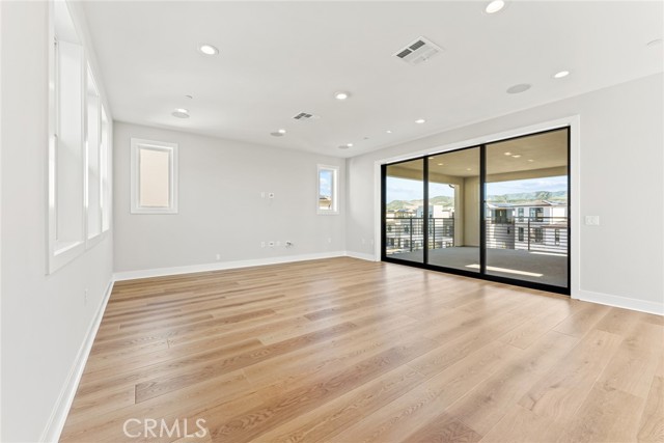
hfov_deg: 104.2
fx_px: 258
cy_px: 222
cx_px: 332
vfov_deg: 81.2
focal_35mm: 14
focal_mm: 14
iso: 250
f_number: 6.3
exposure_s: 1/30
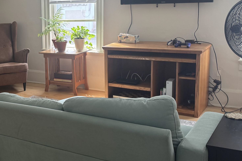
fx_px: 349
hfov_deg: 35.3
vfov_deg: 25.9
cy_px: 66
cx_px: 11
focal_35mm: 52
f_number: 1.78
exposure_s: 1/121
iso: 100
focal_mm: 6.76
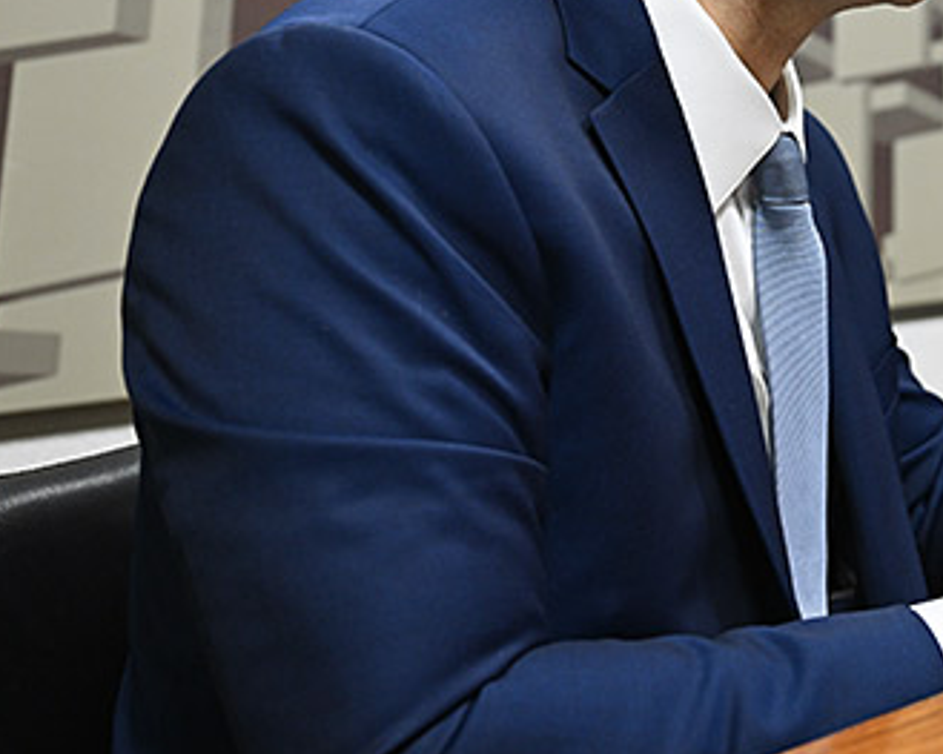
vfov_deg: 20.7
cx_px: 943
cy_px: 63
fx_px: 2015
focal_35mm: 72
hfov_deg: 25.1
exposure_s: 1/125
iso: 800
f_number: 3.2
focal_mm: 29.5
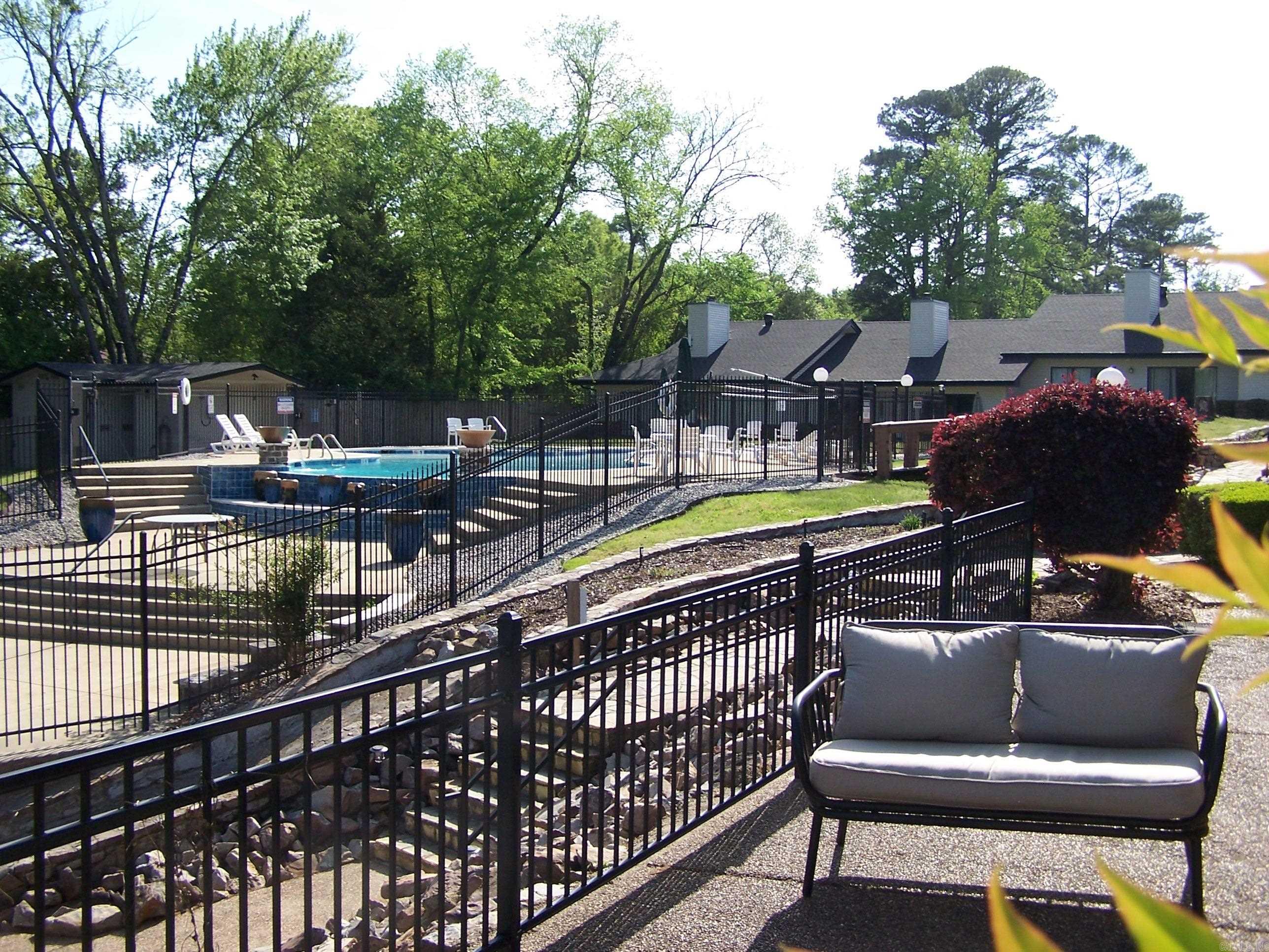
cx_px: 634
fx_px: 1393
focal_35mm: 38
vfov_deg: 37.7
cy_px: 476
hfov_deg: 49.0
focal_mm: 6.3
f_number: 2.8
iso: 80
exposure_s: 1/800
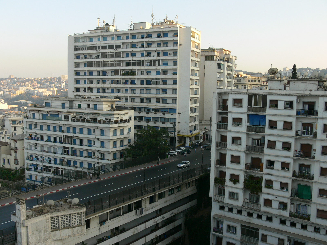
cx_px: 164
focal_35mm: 35
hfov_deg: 52.6
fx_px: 331
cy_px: 122
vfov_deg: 40.7
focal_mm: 7.4
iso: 80
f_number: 4.5
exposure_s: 1/100
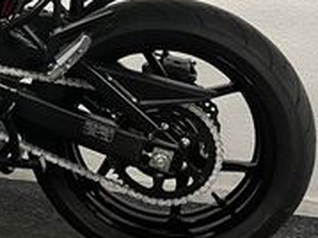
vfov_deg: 15.4
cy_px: -27
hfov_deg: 19.6
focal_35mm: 93
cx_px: -82
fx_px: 854
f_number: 1.6
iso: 80
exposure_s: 1/50
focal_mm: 5.1
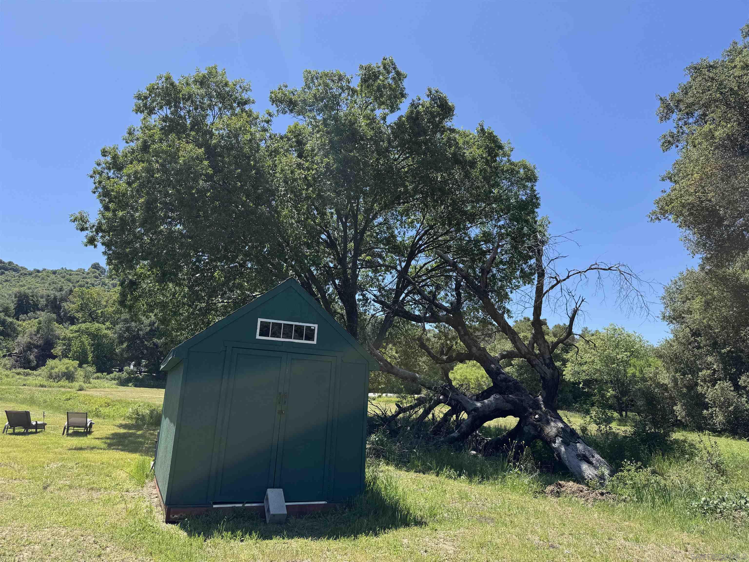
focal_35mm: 24
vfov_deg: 56.8
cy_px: 281
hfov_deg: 71.6
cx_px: 374
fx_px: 519
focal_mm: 6.76
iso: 80
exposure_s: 1/2506
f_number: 1.78
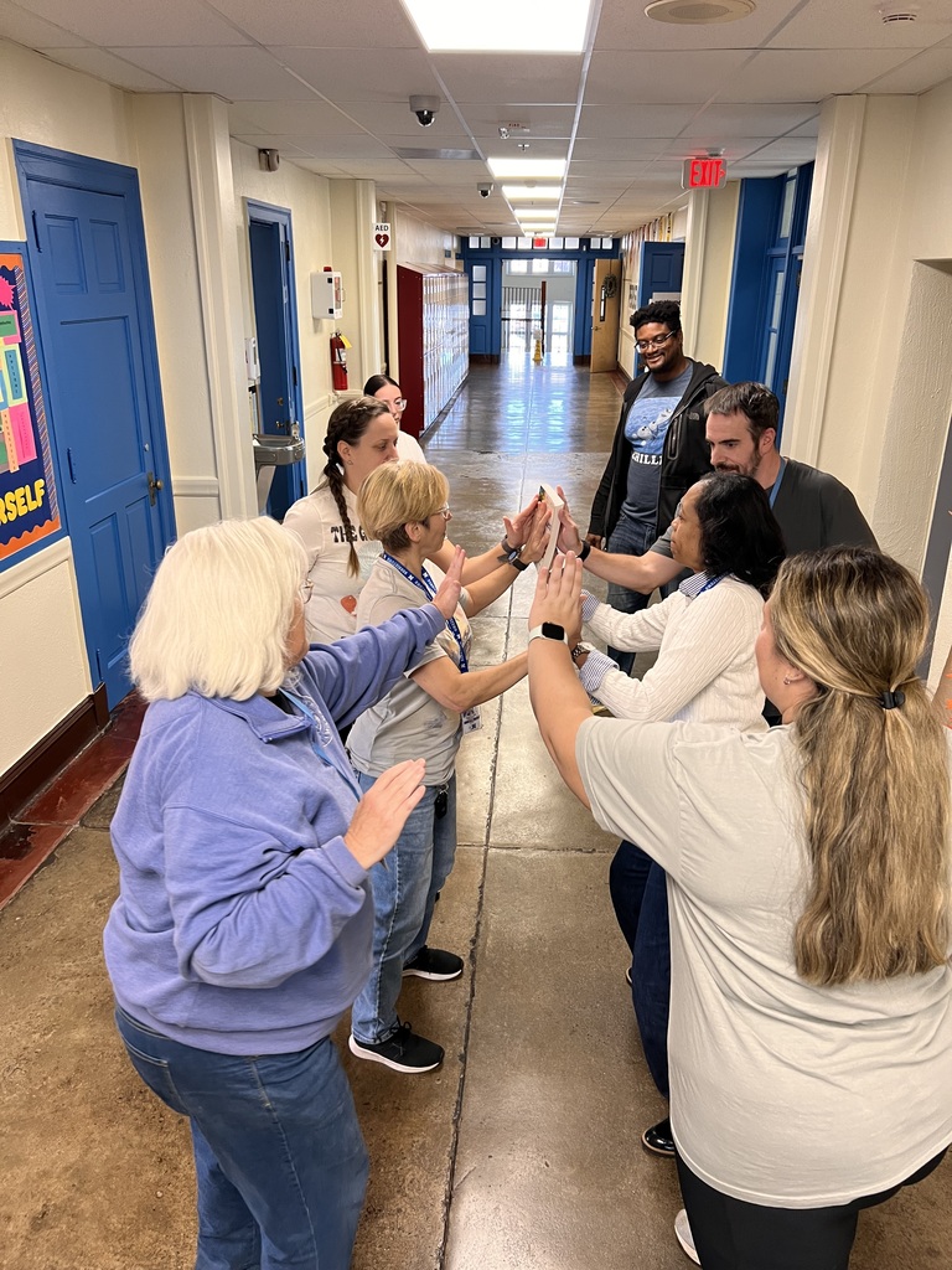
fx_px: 953
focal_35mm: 26
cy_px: 635
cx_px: 476
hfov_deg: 53.1
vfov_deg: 67.3
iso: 125
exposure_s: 1/60
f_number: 1.5
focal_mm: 5.7
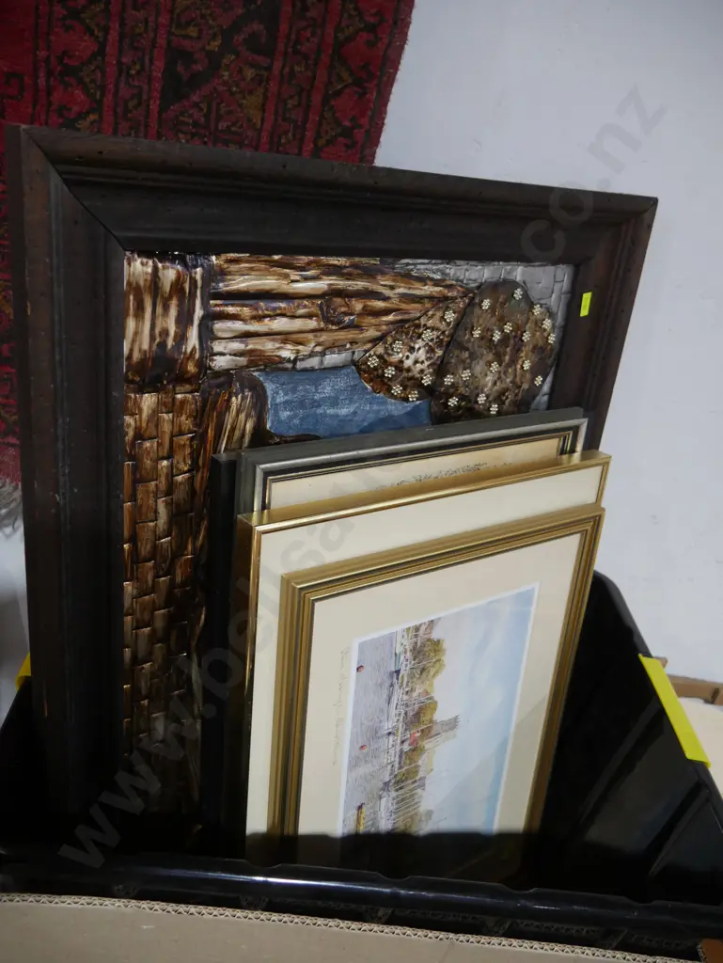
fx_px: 779
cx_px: 362
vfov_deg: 63.4
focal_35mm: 28
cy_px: 482
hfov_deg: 49.8
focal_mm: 14
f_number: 3.5
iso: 800
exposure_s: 1/60
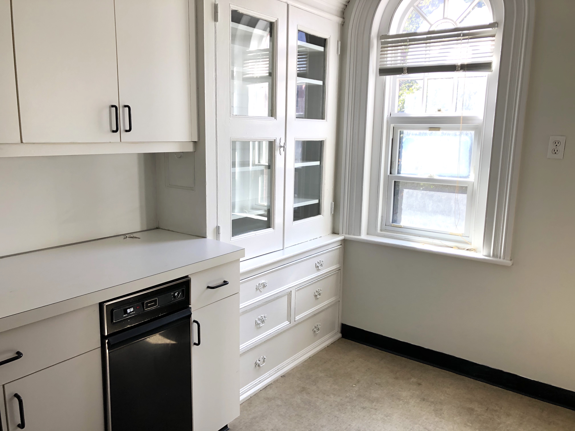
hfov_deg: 63.4
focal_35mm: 28
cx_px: 288
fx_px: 465
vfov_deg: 49.7
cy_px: 216
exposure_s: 1/120
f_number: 1.8
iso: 50
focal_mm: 3.99
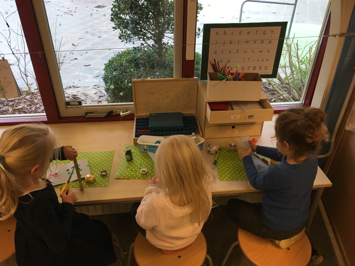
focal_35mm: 29
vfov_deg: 48.2
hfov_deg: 61.7
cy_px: 133
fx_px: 297
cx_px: 178
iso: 64
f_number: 2.2
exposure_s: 1/33
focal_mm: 4.15
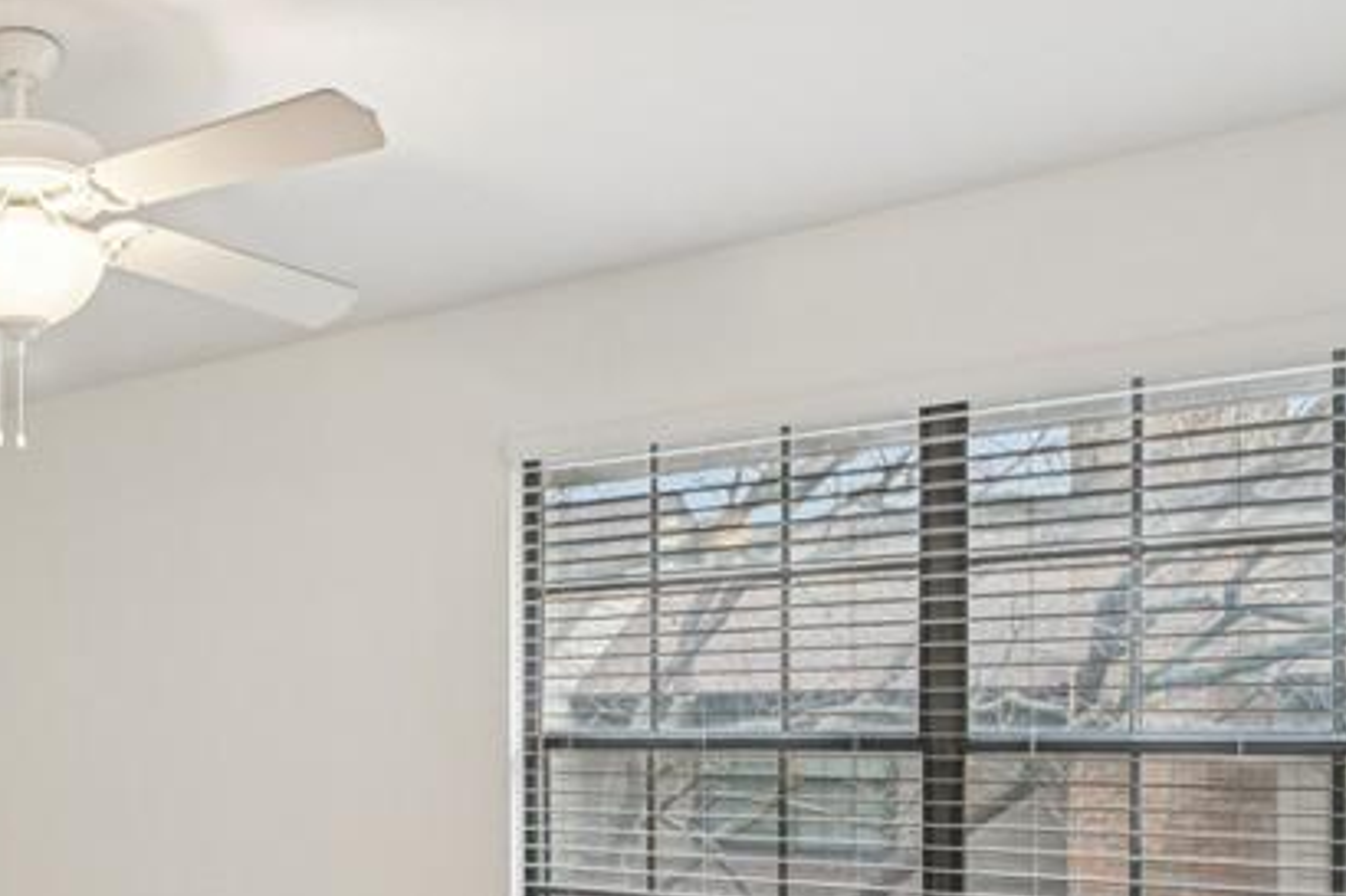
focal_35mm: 35
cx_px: 69
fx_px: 1308
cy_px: 725
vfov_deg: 36.5
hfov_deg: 47.3
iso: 400
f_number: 8
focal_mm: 14
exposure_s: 1/10
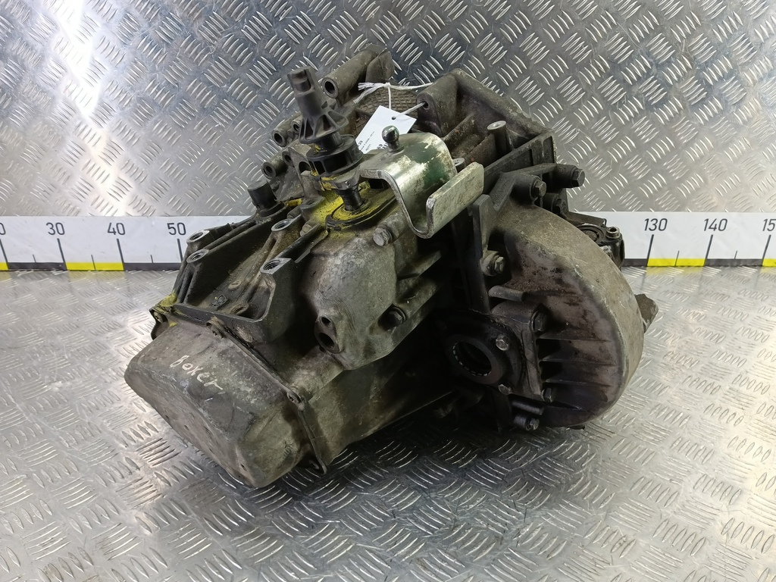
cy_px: 291
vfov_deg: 58.9
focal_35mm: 23
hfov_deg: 73.9
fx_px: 516
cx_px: 388
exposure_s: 1/50
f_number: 1.6
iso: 197
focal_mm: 4.11
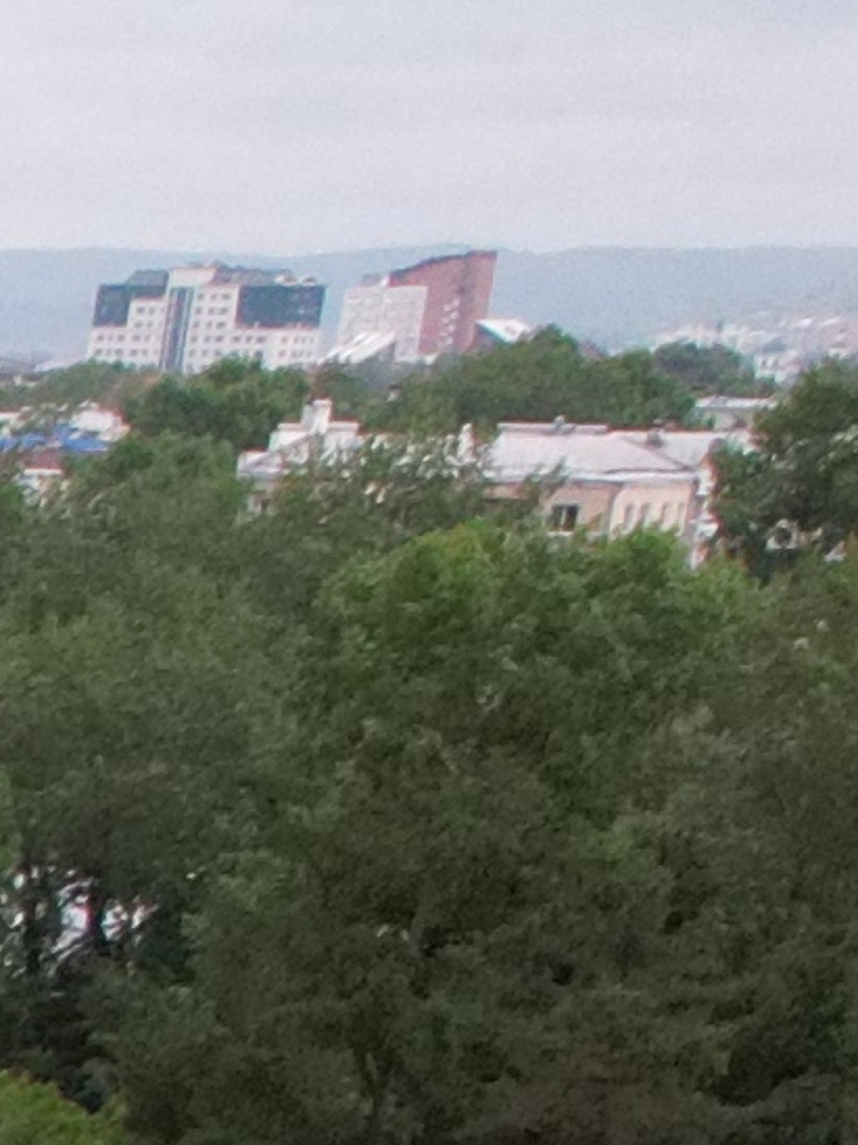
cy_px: 2997
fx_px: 6981
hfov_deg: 5.4
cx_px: -3363
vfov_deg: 8.4
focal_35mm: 211
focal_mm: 8.38
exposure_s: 1/240
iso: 400
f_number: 2.8
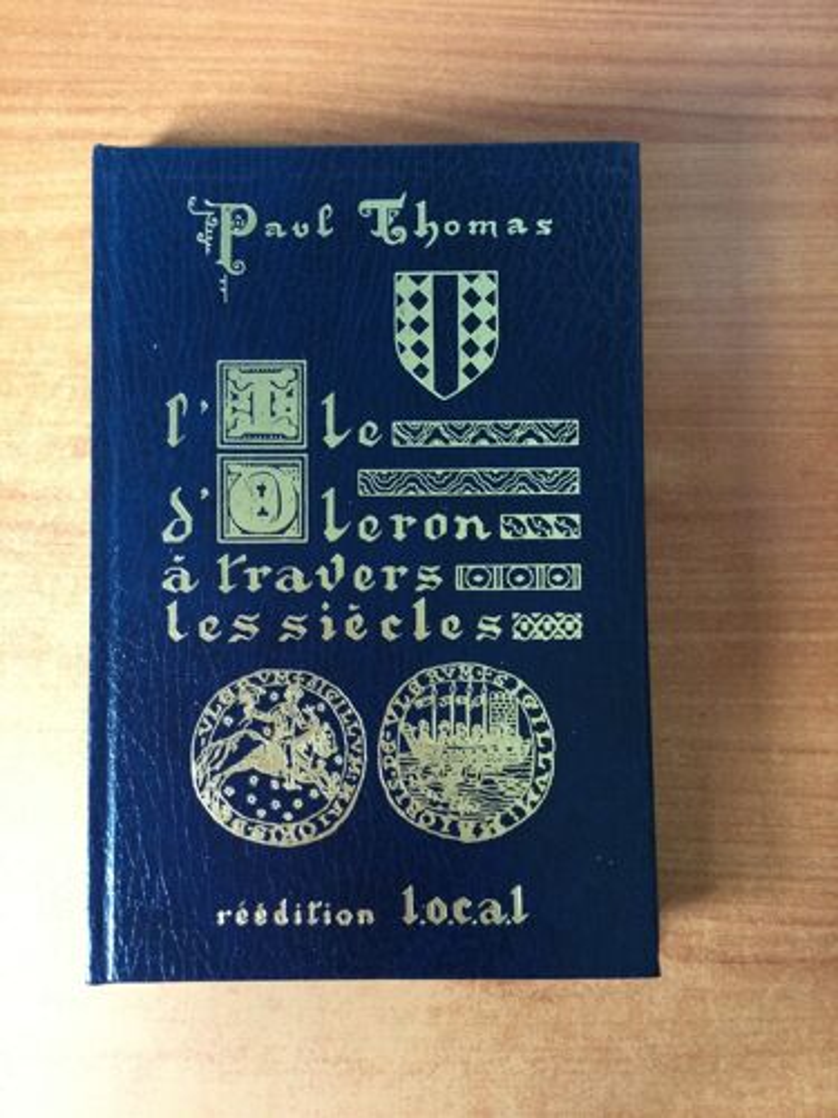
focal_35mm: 31
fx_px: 1001
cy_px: 559
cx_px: 419
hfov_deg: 45.4
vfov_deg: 58.4
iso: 125
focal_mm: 3.3
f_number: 2.4
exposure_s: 1/33
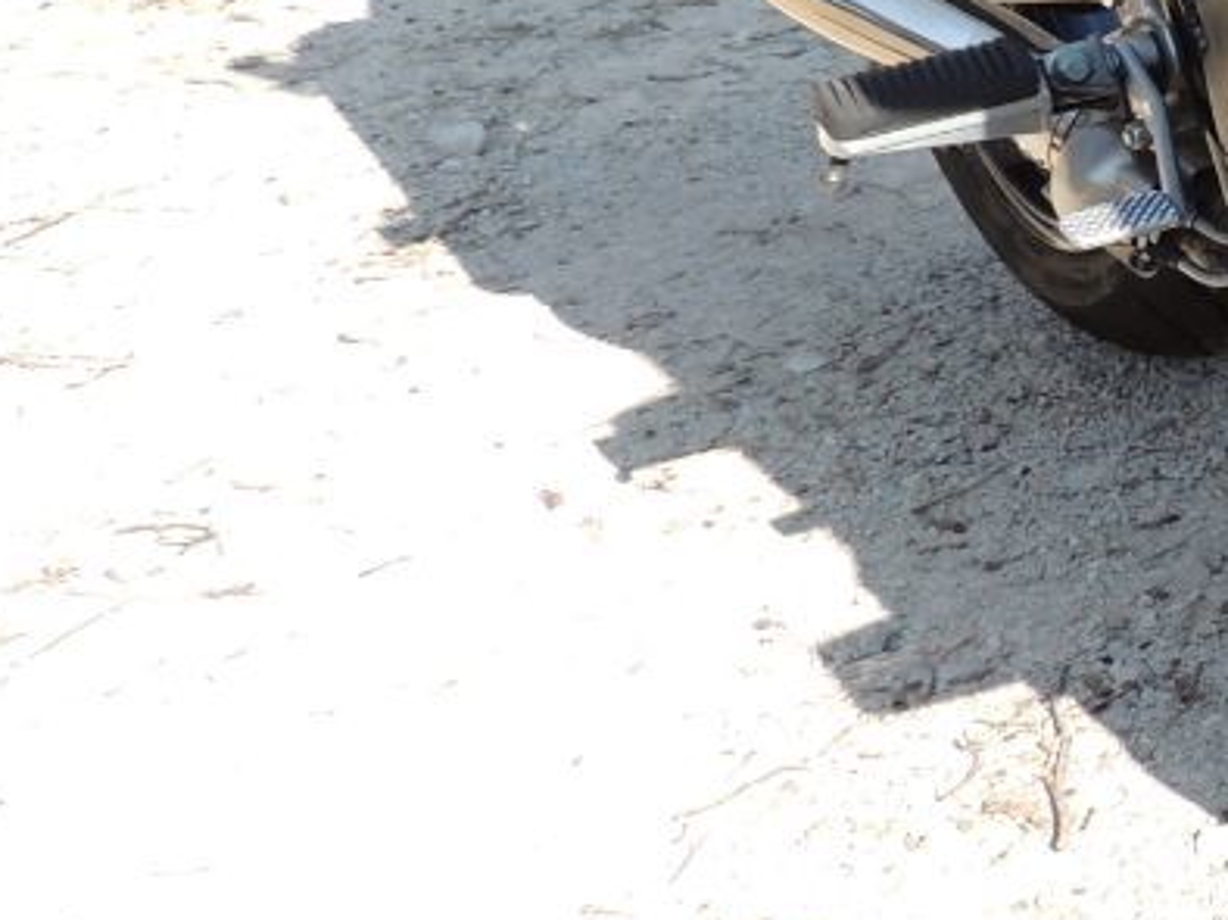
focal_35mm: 78
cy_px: 156
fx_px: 2765
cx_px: 1830
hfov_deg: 21.2
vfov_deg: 18.7
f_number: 3
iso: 100
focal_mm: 4.3
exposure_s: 1/500
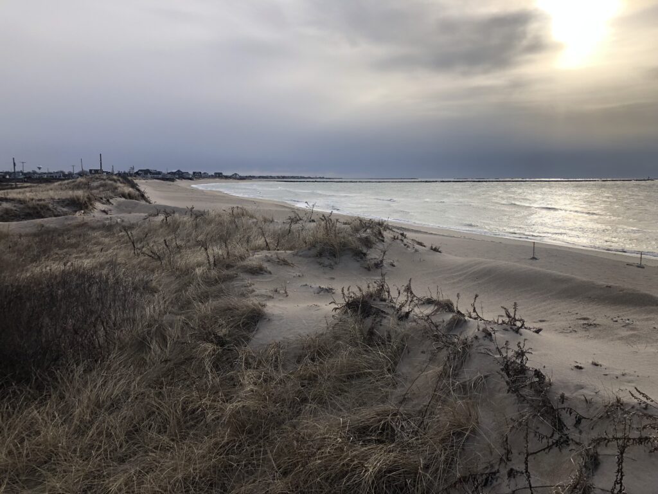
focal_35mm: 28
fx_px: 532
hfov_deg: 63.4
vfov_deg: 49.7
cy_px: 247
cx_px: 329
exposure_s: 1/2525
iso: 20
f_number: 1.8
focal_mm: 3.99
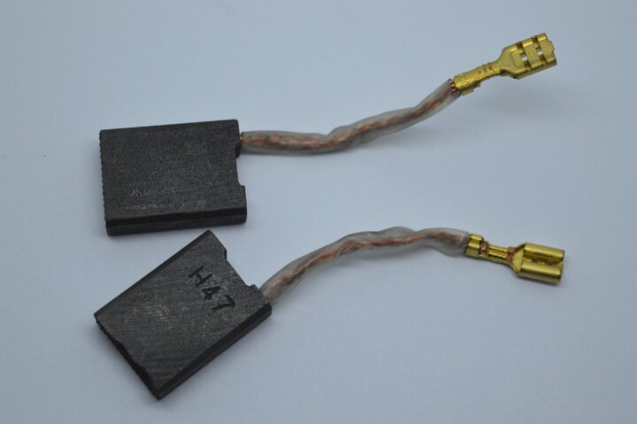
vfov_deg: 16.5
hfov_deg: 24.6
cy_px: 212
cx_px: 318
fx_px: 1459
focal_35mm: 82
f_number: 5.6
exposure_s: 1/125
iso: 400
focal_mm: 55
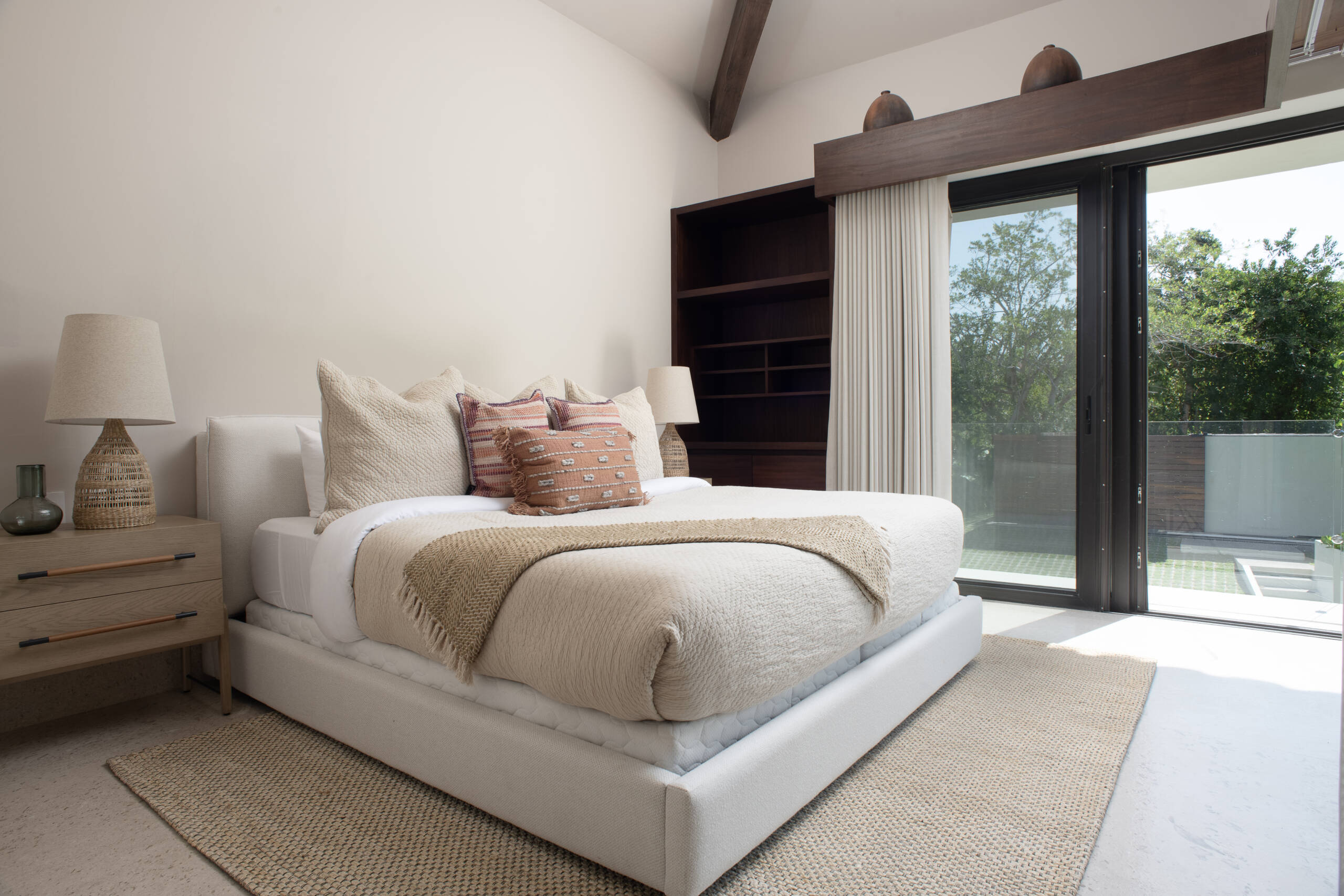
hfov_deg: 84.0
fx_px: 747
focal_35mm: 20
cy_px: 448
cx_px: 672
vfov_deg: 61.9
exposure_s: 1/160
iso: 320
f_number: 13
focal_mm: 20
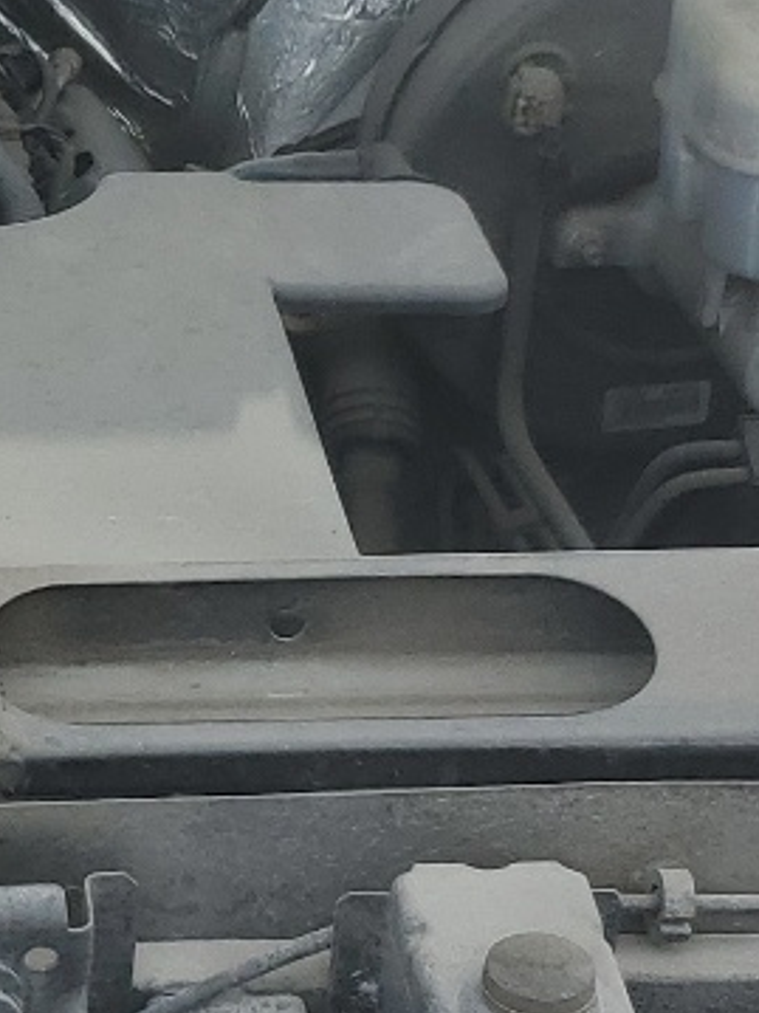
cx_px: -341
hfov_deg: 12.2
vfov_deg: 16.9
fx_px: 3393
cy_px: 742
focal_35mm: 116
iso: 50
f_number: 1.5
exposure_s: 1/1429
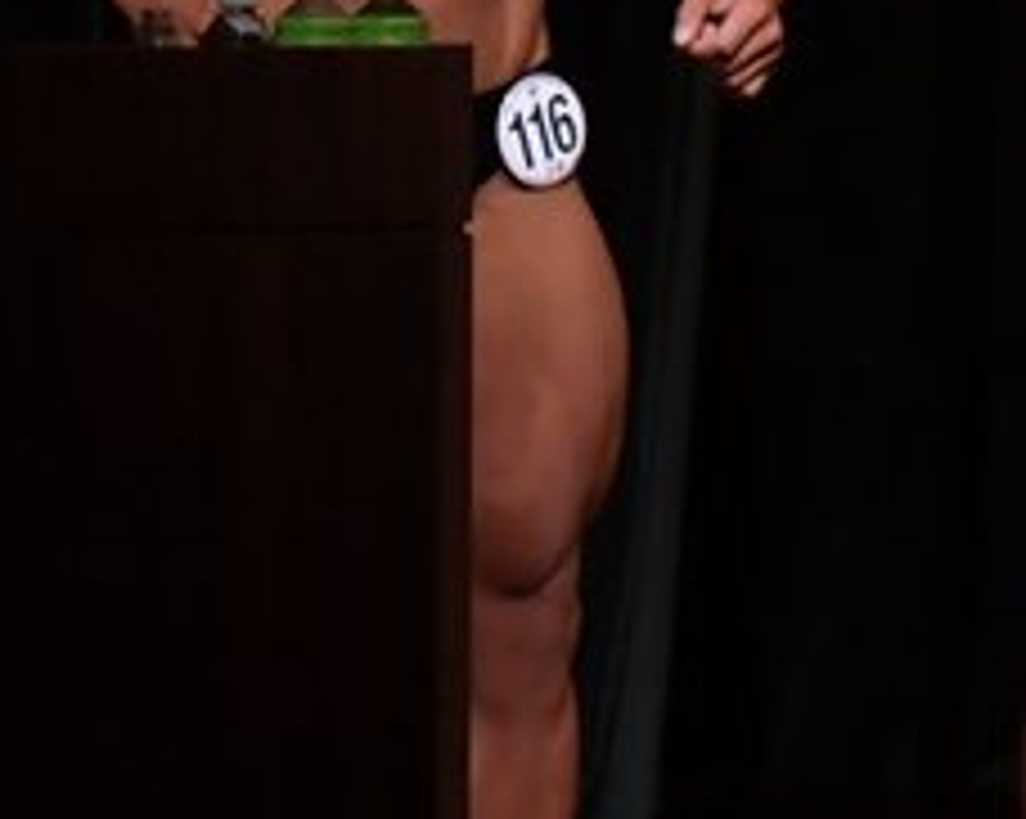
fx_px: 26153
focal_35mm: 862
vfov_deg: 1.8
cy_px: 158
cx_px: 1402
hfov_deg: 2.2
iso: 5000
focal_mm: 180
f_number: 5.6
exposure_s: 1/400
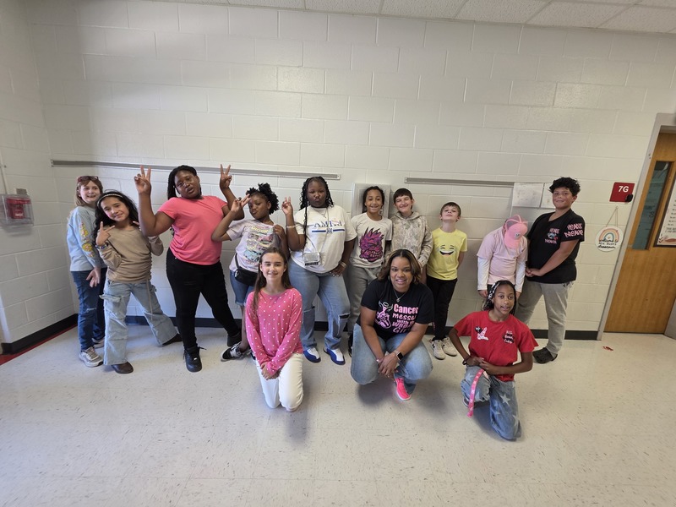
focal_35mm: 13
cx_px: 338
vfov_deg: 89.9
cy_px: 254
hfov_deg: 106.2
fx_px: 254
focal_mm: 2.2
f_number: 1.9
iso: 160
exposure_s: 1/60
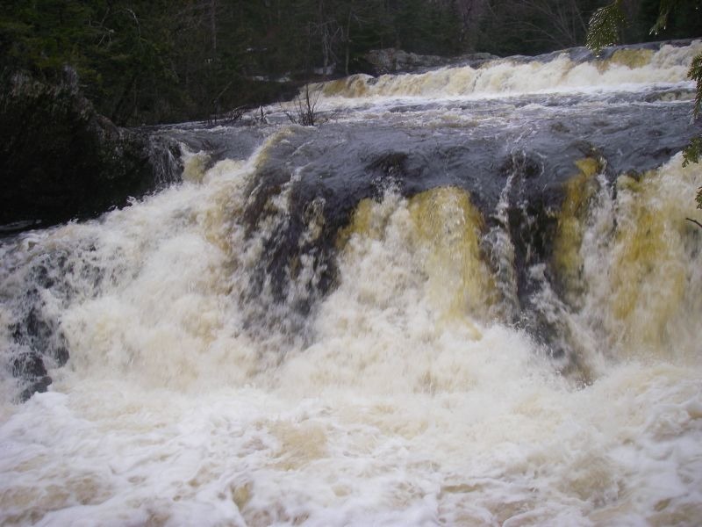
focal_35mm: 38
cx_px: 351
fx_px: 771
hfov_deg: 49.0
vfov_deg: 37.7
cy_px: 264
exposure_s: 1/125
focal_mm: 6.3
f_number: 3.3
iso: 64
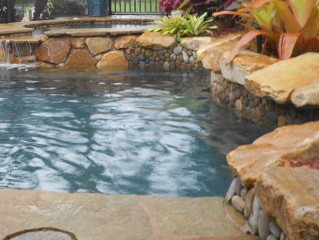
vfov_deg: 23.6
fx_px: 571
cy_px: 85
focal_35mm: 62
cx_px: 70
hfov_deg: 30.5
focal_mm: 6.7
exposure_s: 1/40
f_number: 3.9
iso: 80
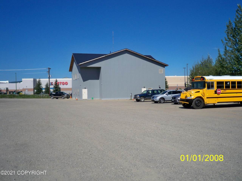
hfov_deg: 52.6
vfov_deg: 40.7
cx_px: 121
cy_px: 90
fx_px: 245
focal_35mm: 35
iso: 80
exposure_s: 1/800
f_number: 4.7
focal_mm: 6.3
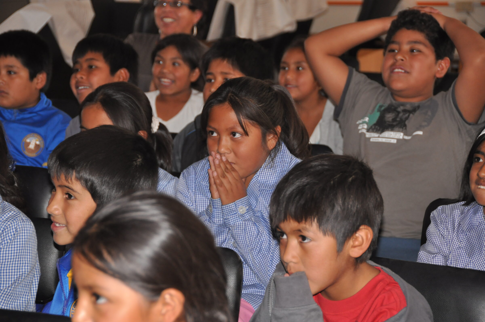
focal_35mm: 112
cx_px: 242
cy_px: 161
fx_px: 1514
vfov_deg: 12.1
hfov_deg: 18.2
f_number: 5
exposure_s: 1/60
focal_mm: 75
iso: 800
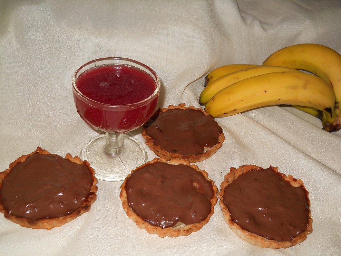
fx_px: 404
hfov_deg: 45.8
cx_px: 170
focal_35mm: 41
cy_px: 128
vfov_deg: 35.1
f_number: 3.1
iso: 80
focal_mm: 6.72
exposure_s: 1/30
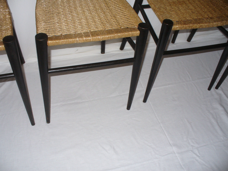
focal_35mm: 37
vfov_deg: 38.7
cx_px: 114
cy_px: 86
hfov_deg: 50.1
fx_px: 244
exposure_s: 1/30
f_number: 2.8
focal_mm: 6.1
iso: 125
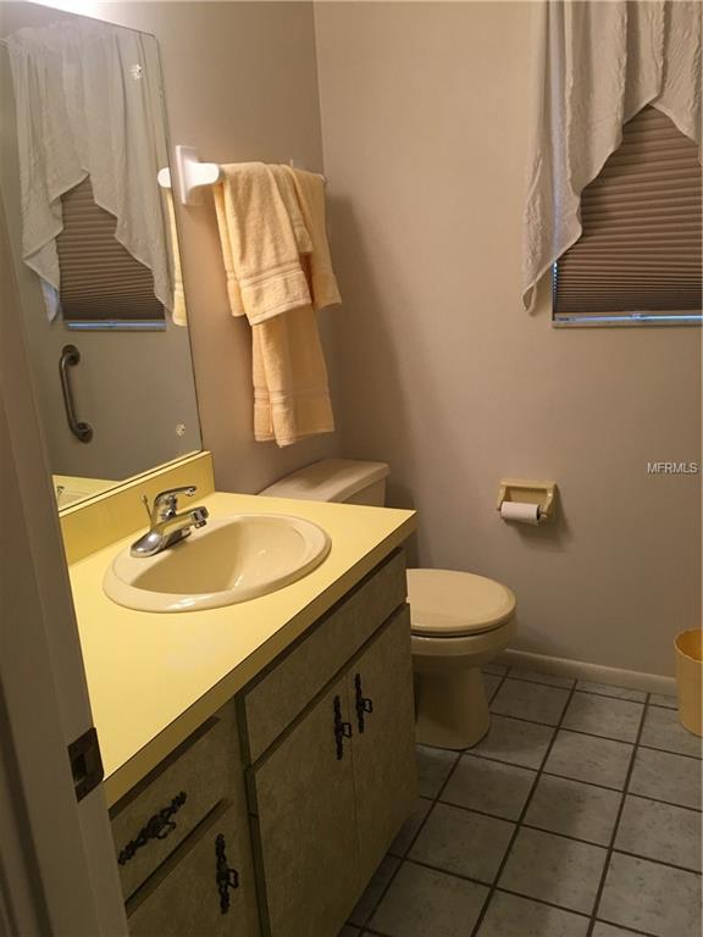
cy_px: 468
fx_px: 785
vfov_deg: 61.7
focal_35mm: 29
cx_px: 352
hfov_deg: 48.2
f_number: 2.2
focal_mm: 4.15
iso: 32
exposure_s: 1/15
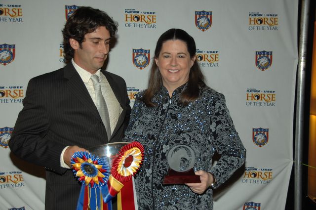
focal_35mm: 54
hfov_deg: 36.9
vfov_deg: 25.0
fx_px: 473
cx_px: 158
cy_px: 105
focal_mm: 36
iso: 400
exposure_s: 1/125
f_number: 4.2
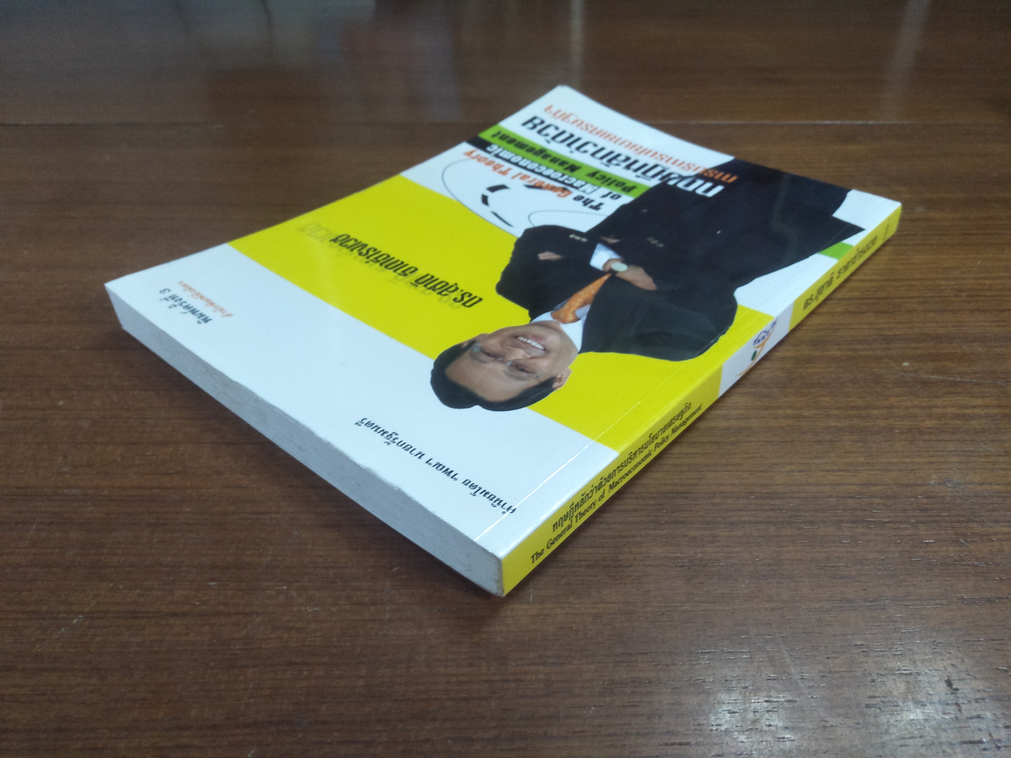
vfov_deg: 66.0
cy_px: 379
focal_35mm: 20
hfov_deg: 81.7
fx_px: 584
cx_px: 506
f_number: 2.2
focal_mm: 3.46
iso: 203
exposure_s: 1/33
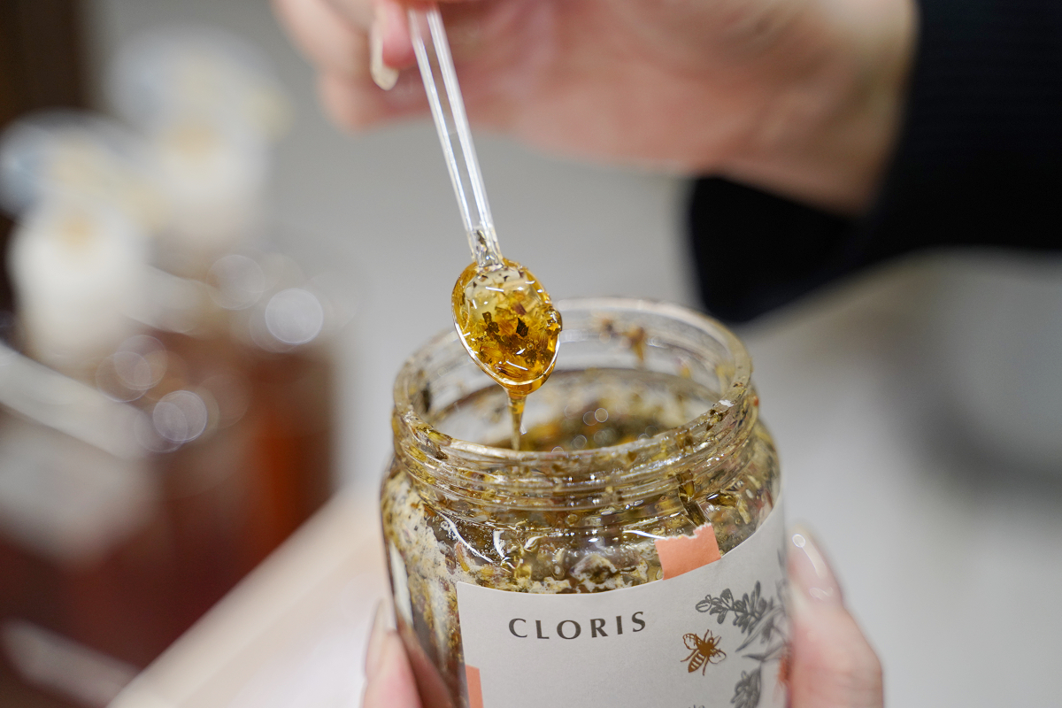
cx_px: 531
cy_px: 354
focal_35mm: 75
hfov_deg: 27.0
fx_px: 2212
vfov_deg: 18.2
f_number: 3.2
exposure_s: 1/80
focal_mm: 75
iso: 1600
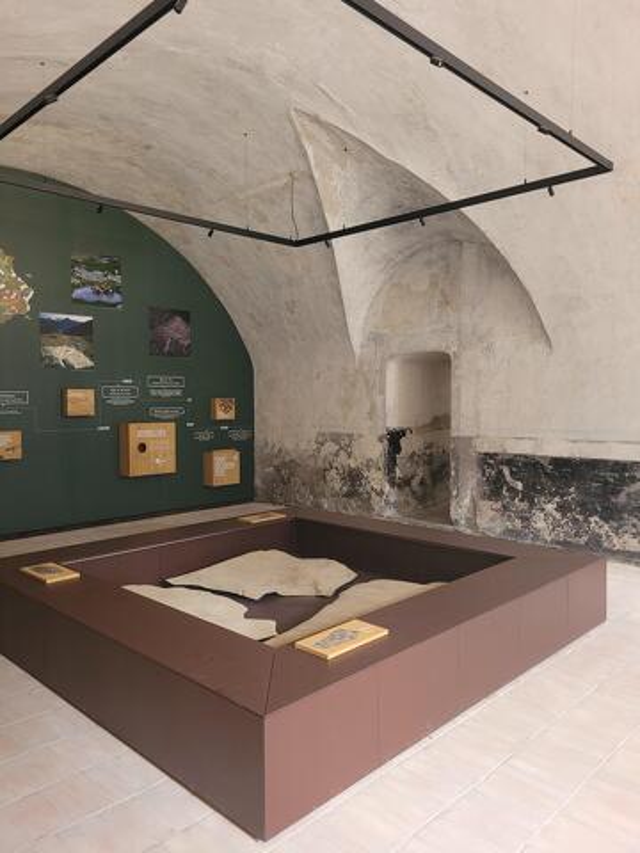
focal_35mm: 26
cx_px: 320
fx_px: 641
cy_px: 426
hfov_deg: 53.1
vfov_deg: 67.3
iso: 250
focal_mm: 5.4
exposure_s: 1/50
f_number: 1.8
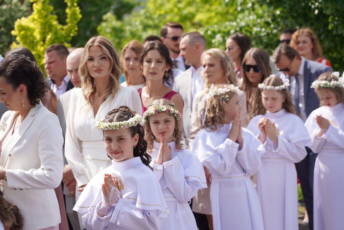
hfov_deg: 19.3
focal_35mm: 106
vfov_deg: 12.9
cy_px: 115
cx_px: 171
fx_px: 1013
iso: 100
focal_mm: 105
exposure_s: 1/500
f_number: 4.5
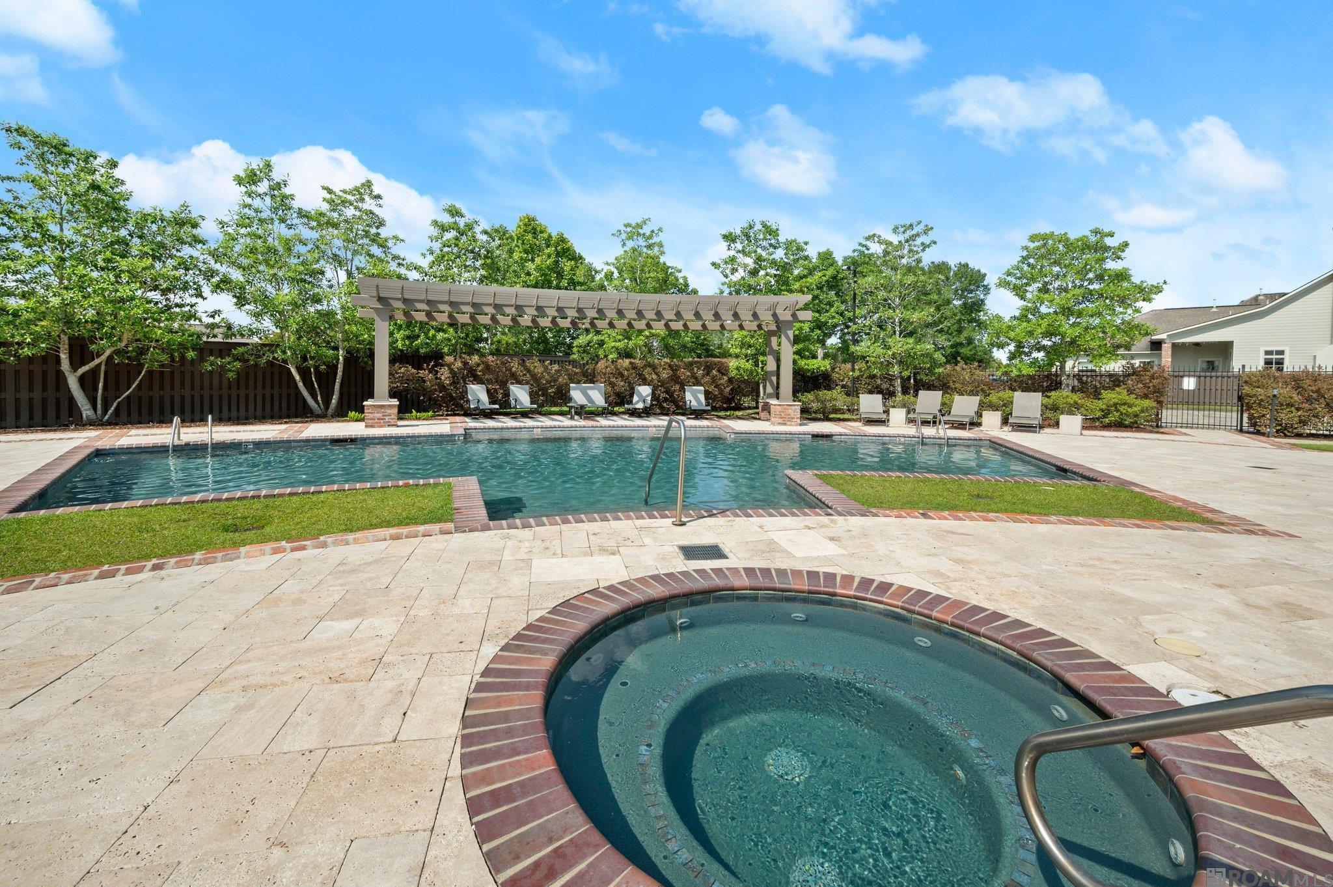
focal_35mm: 14
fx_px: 518
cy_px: 444
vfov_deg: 81.1
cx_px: 666
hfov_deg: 104.3
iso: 320
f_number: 10
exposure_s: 1/640
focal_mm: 14
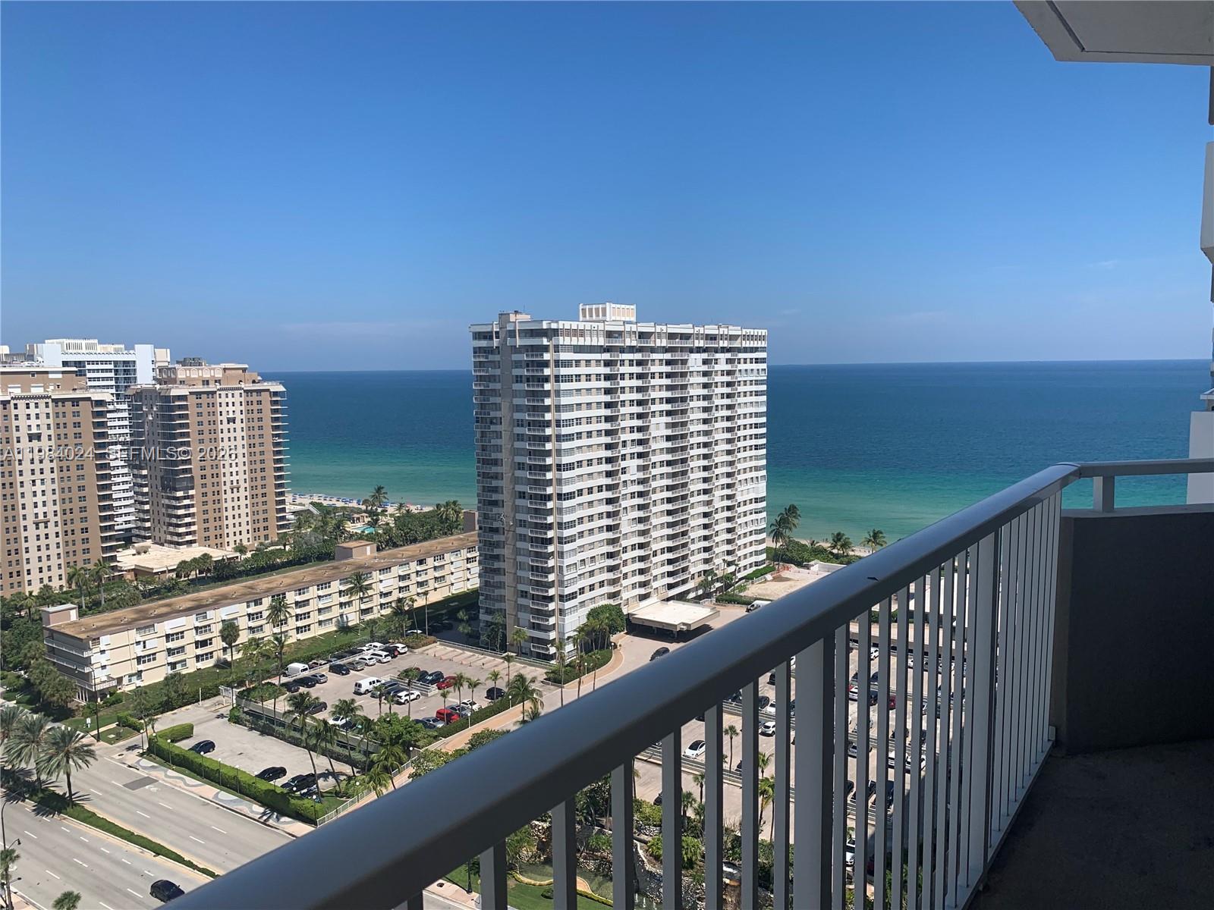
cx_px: 607
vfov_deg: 53.1
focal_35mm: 26
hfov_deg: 67.3
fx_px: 912
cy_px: 455
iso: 25
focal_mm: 4.25
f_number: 1.8
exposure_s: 1/3185
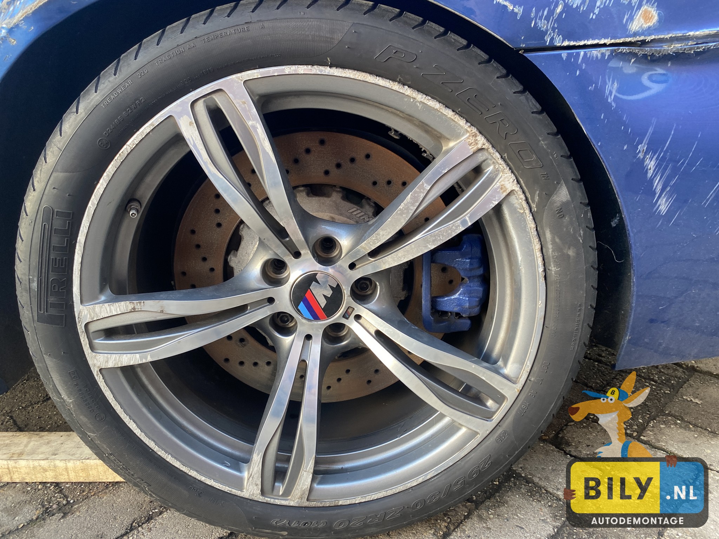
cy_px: 270
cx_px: 360
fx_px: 540
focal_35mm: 26
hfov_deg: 67.3
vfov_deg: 53.1
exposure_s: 1/103
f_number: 1.8
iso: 125
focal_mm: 4.25
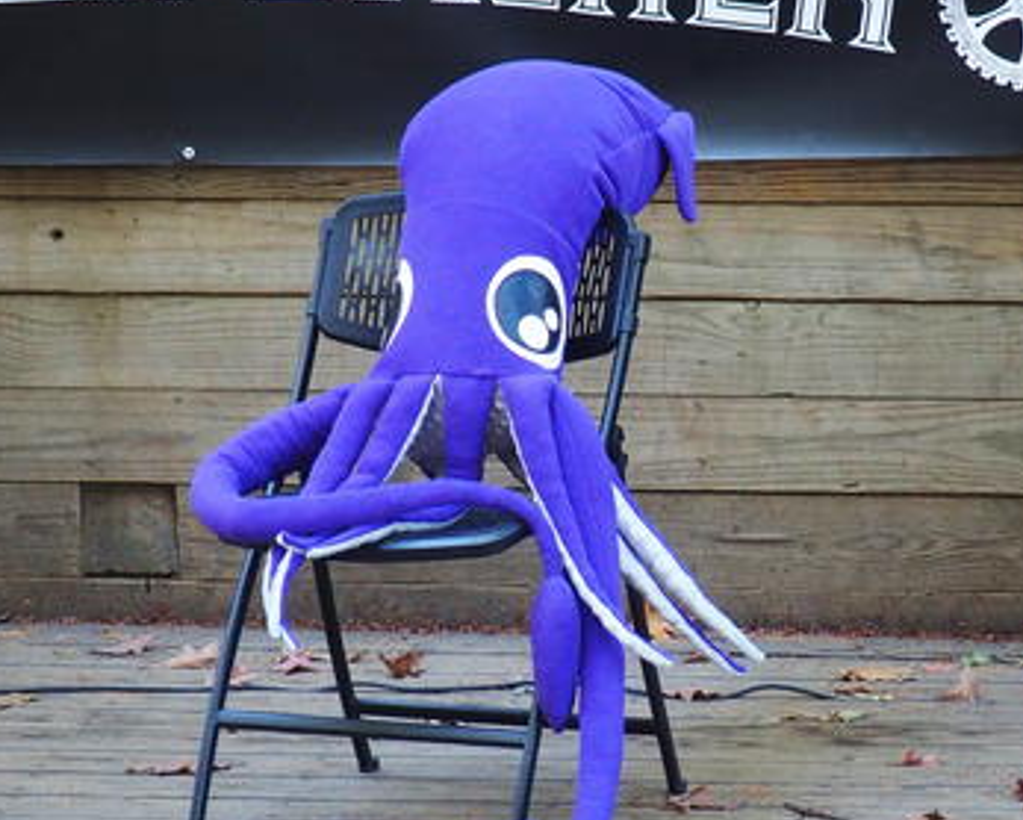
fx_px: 11512
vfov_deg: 4.1
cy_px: 386
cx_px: 504
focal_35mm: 380
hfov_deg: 5.1
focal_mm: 64.3
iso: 800
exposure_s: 1/100
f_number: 2.8
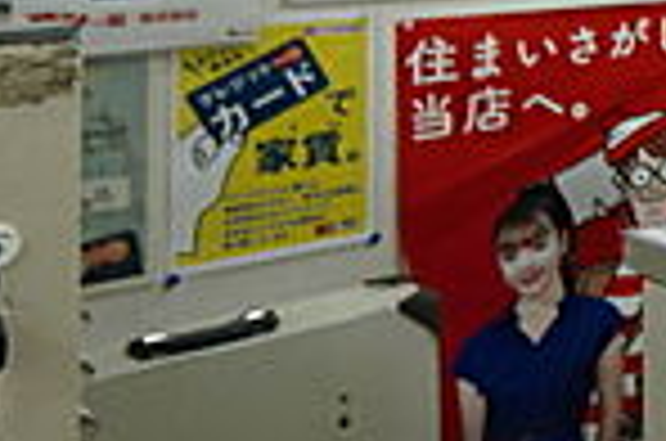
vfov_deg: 19.4
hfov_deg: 19.7
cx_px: 1282
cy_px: -110
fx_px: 1200
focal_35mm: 65
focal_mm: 10
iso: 320
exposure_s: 1/60
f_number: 4
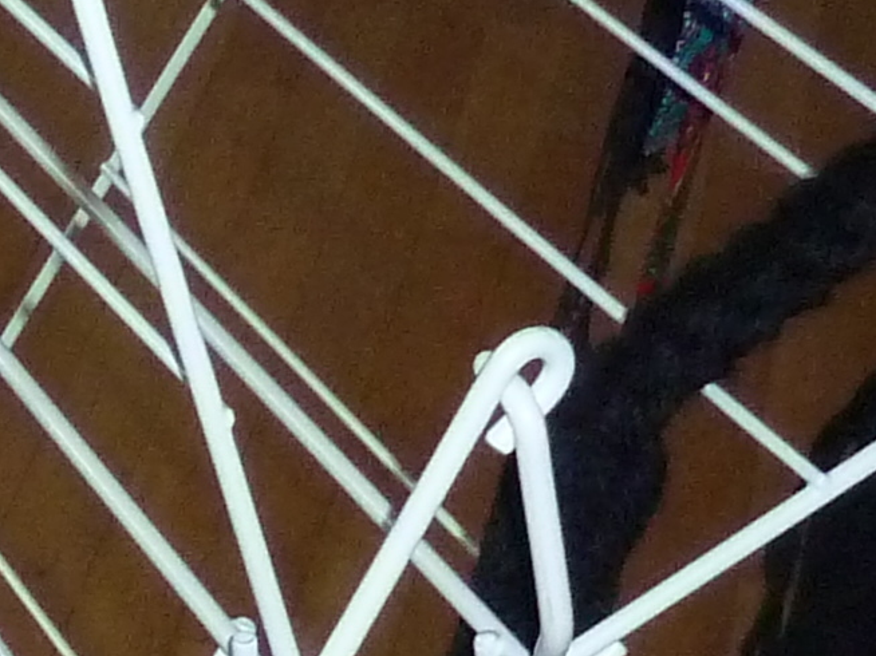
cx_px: -954
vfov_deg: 9.4
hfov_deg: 11.5
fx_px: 3870
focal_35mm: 153
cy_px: 1016
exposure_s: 1/30
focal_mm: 4.1
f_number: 3.3
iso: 320
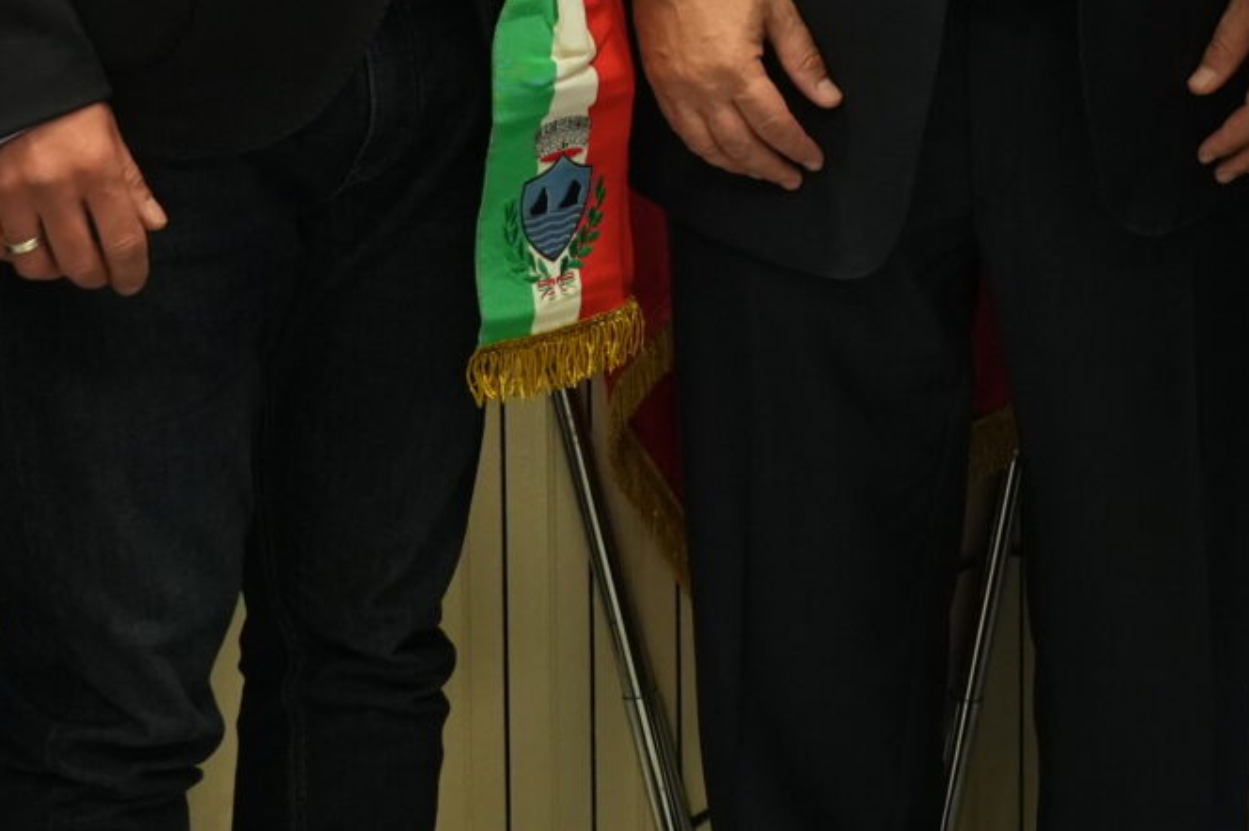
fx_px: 4681
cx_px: 956
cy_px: -433
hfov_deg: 15.1
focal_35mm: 135
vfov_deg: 9.8
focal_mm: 35
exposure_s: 1/80
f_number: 4
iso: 2000
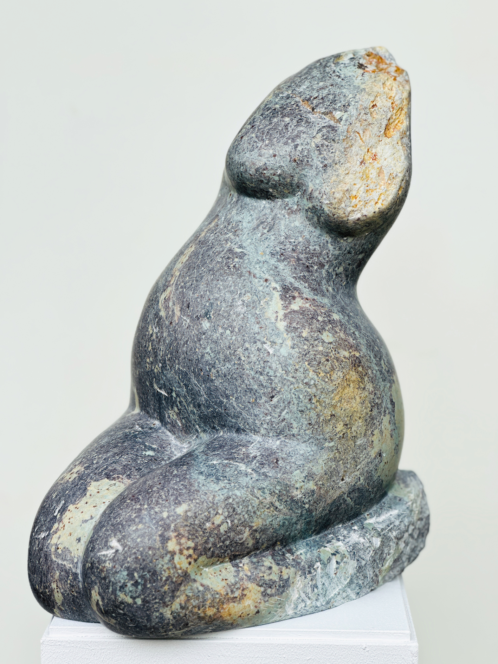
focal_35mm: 77
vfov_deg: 25.3
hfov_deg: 19.1
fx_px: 1477
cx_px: 249
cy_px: 332
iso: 25
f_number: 2.8
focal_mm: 9
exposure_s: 1/274
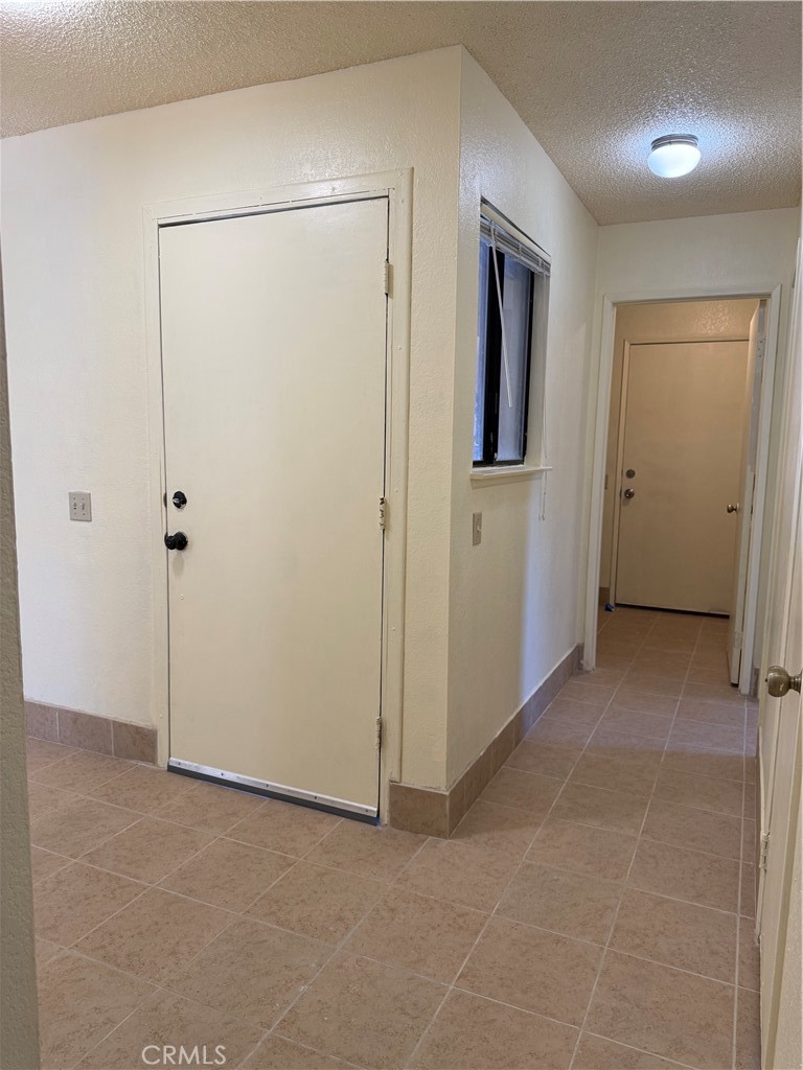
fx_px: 742
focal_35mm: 24
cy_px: 535
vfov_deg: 71.6
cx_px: 402
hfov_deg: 56.8
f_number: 1.78
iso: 125
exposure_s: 1/120
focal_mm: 6.76
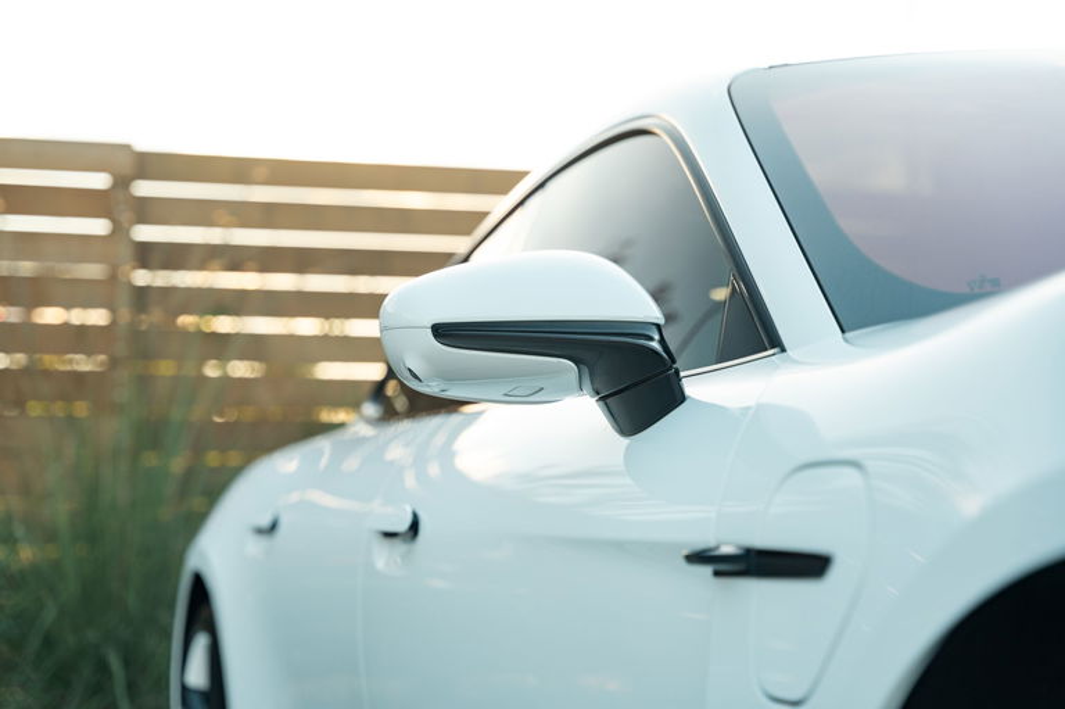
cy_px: 354
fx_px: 1922
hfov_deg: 31.0
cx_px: 532
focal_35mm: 65
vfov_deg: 20.9
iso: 200
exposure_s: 1/200
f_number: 2.8
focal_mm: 65
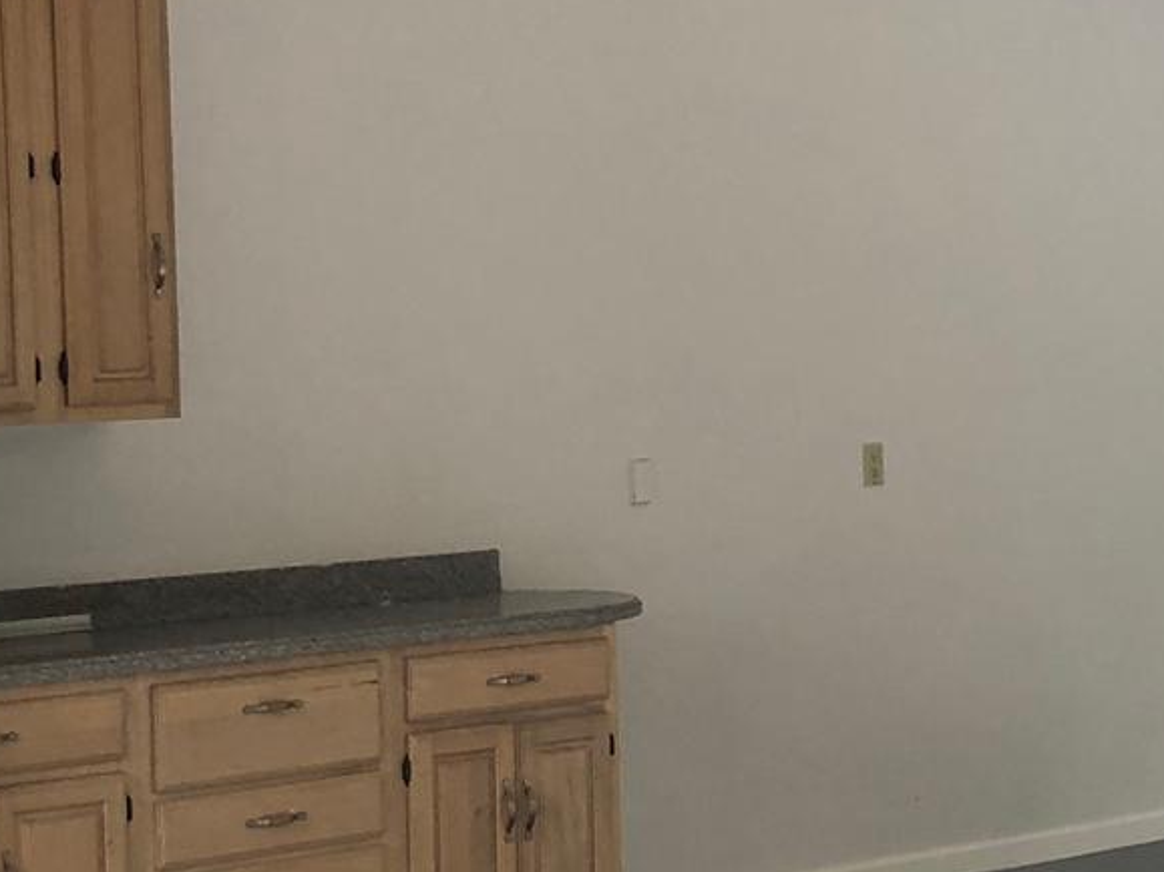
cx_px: 1001
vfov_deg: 14.9
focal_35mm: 99
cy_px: 362
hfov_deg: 19.5
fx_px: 3328
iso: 20
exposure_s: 1/30
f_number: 1.8
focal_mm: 3.99
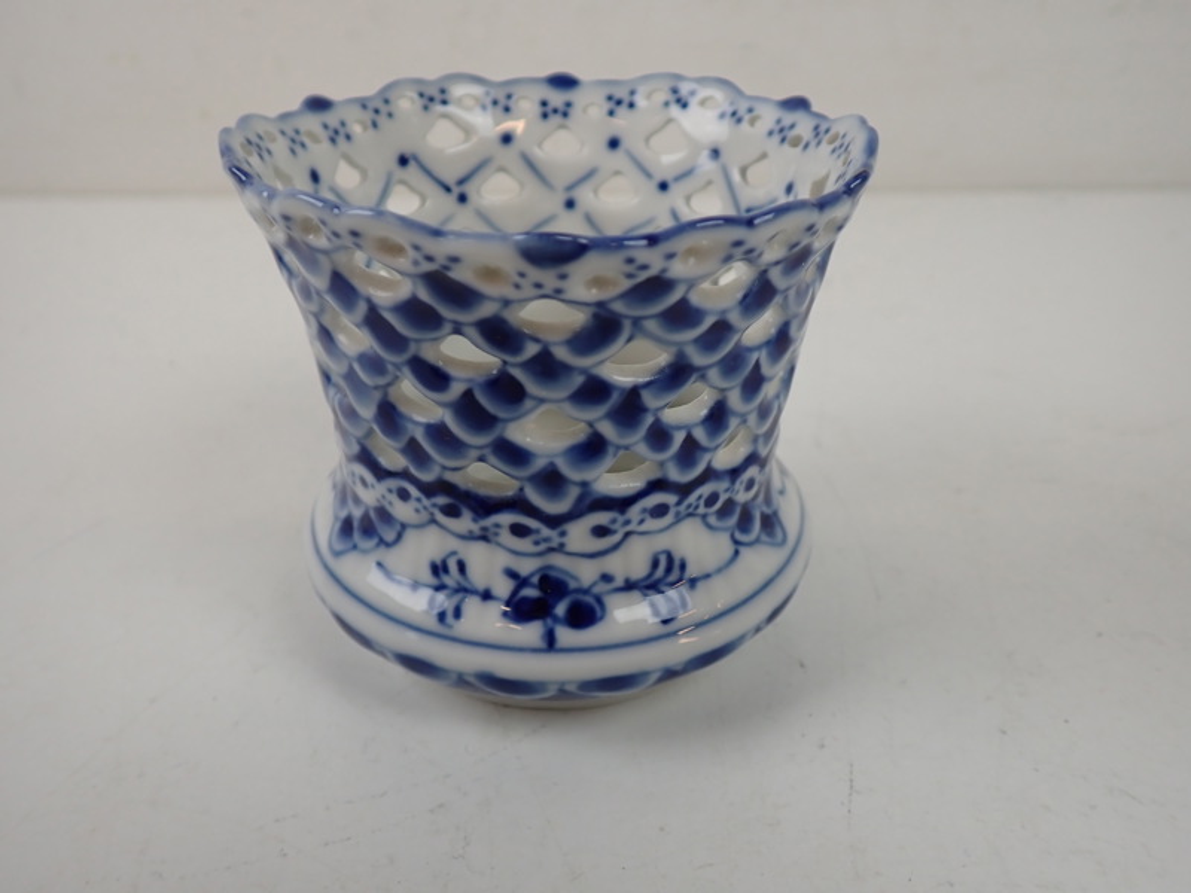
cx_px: 596
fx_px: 1032
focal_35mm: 30
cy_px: 446
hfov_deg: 60.0
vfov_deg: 46.8
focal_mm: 5.4
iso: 160
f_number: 2.3
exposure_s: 1/125
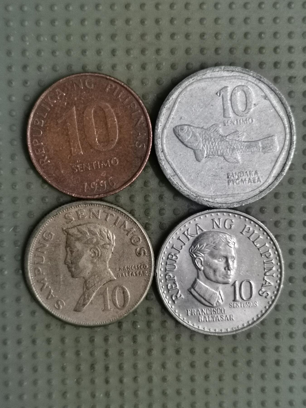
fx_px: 613
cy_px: 204
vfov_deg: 36.8
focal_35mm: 52
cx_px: 153
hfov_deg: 28.0
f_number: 1.8
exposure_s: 1/36
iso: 250
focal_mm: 4.75
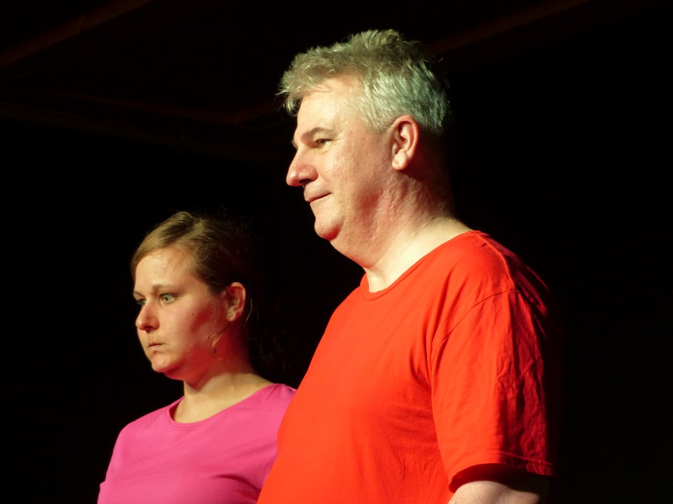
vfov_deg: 9.3
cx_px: 336
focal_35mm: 160
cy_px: 252
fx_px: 3111
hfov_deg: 12.3
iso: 400
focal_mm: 28.7
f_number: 2.8
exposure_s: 1/60
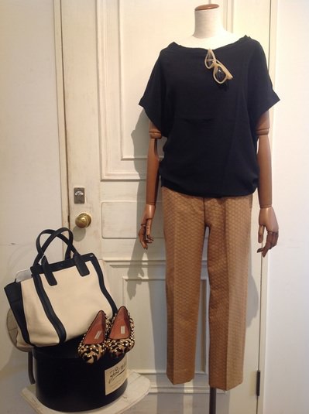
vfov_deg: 52.7
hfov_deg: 40.6
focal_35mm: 35
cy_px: 207
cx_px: 154
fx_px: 418
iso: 80
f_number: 2.4
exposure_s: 1/20
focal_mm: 4.28
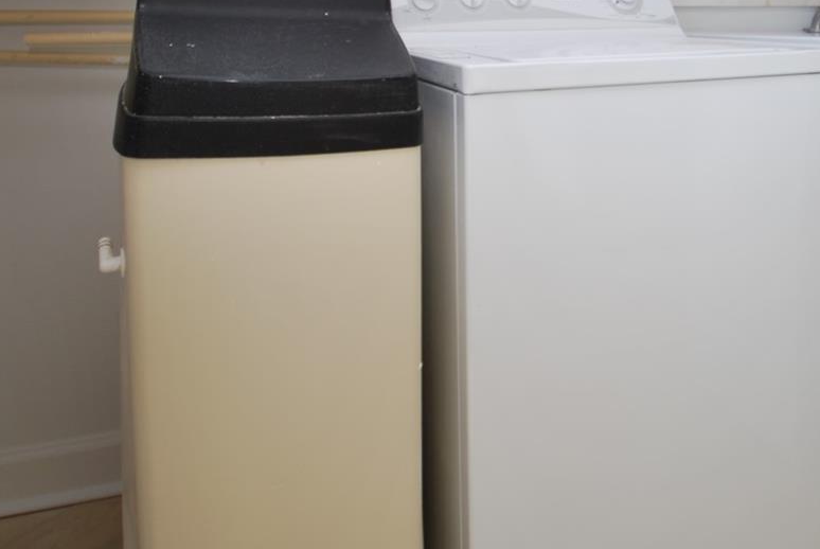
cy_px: 31
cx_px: 559
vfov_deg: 38.7
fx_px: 707
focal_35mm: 31
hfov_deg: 58.6
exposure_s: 1/60
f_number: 3.5
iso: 100
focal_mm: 10
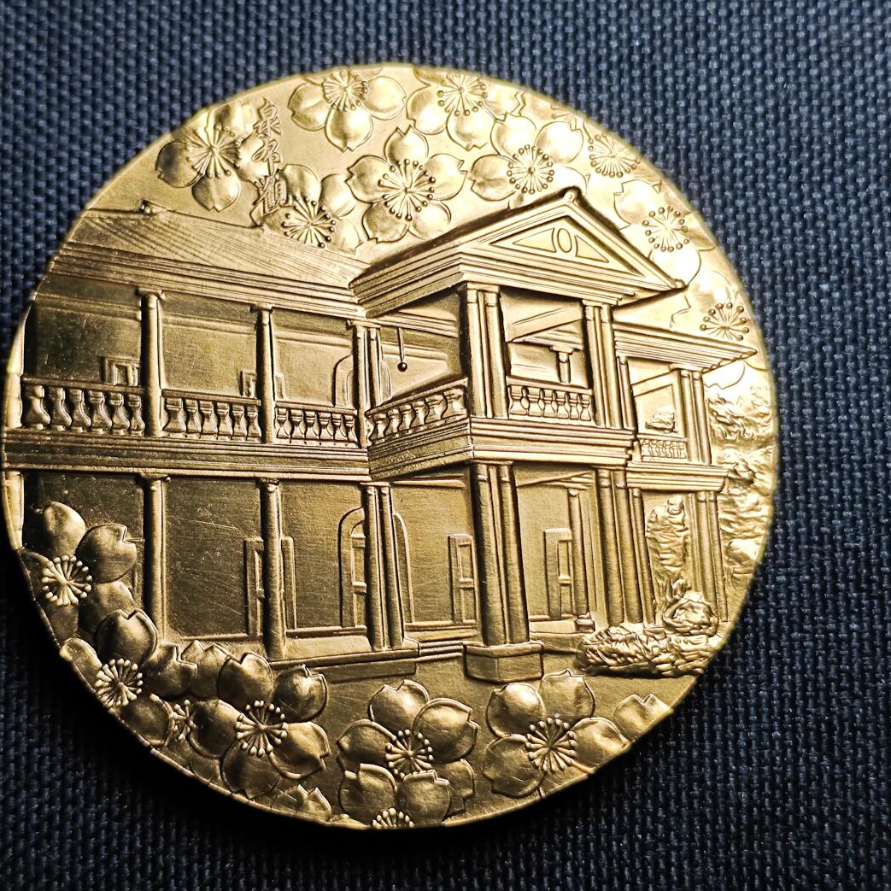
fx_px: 2038
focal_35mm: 70
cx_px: 378
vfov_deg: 24.7
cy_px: 446
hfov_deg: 24.6
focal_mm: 5.84
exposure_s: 1/126
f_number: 1.6
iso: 50
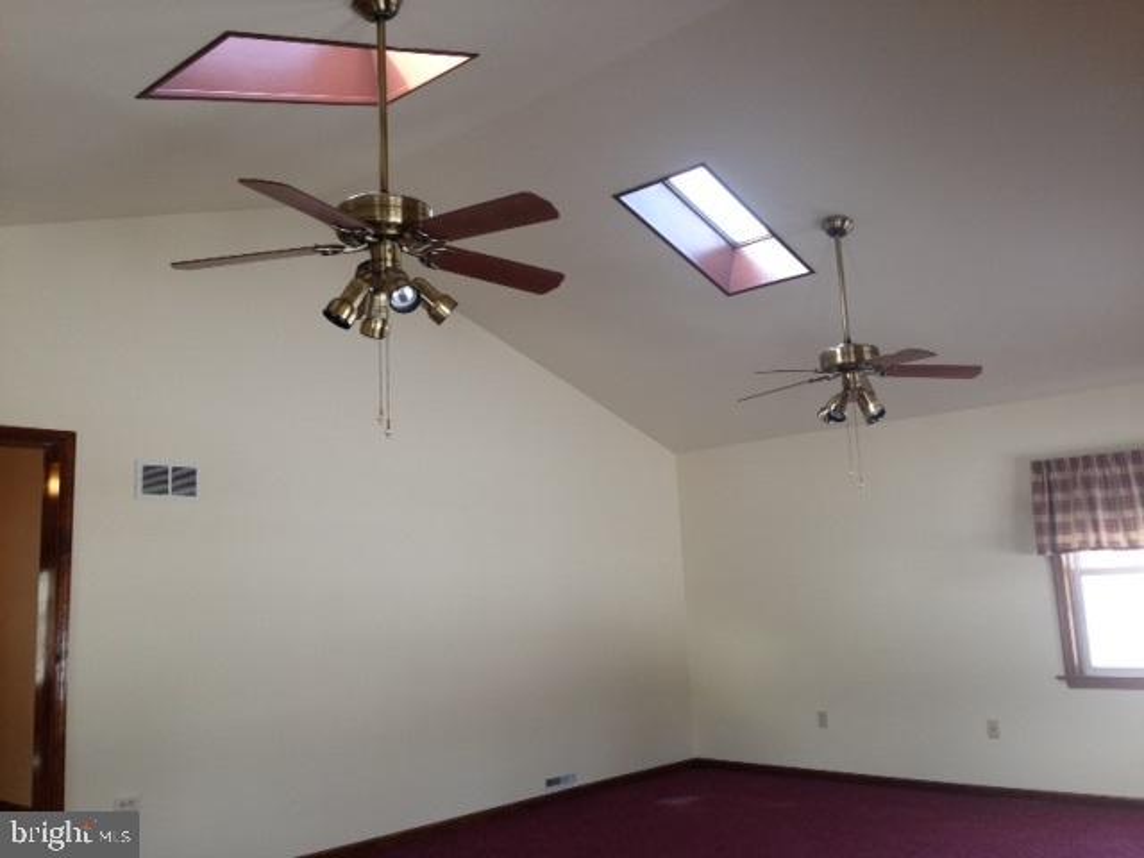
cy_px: 429
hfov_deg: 55.4
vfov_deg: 42.9
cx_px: 572
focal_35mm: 33
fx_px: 1091
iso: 50
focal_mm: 4.12
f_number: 2.4
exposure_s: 1/26
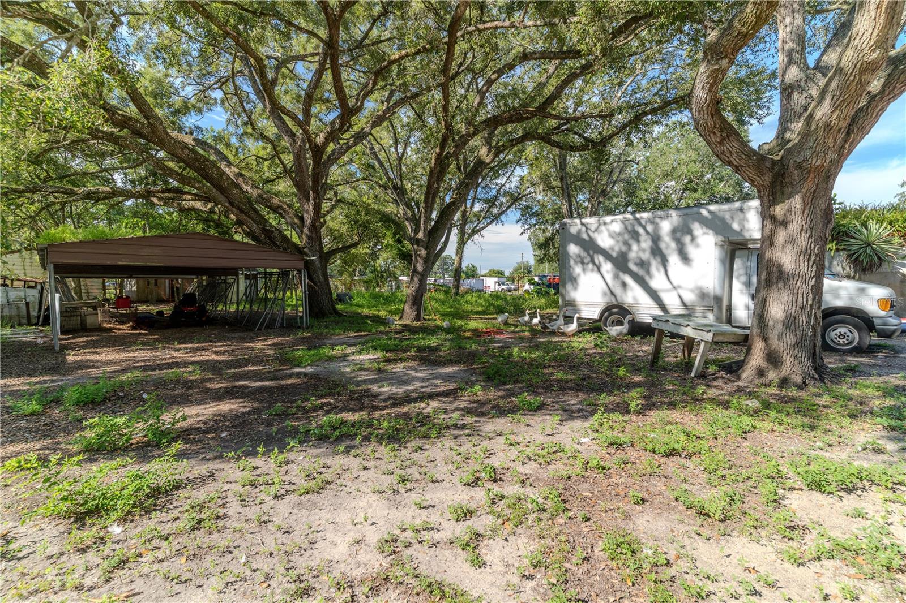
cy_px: 302
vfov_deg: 70.4
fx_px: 428
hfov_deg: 93.3
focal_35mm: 17
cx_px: 453
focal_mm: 17
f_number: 5
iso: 100
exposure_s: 1/80
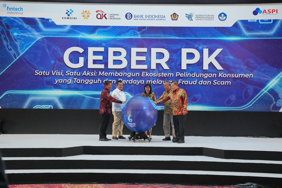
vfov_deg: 31.2
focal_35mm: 43
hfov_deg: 45.4
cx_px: 141
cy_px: 94
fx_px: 337
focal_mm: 43
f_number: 6.3
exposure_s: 1/125
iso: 5000
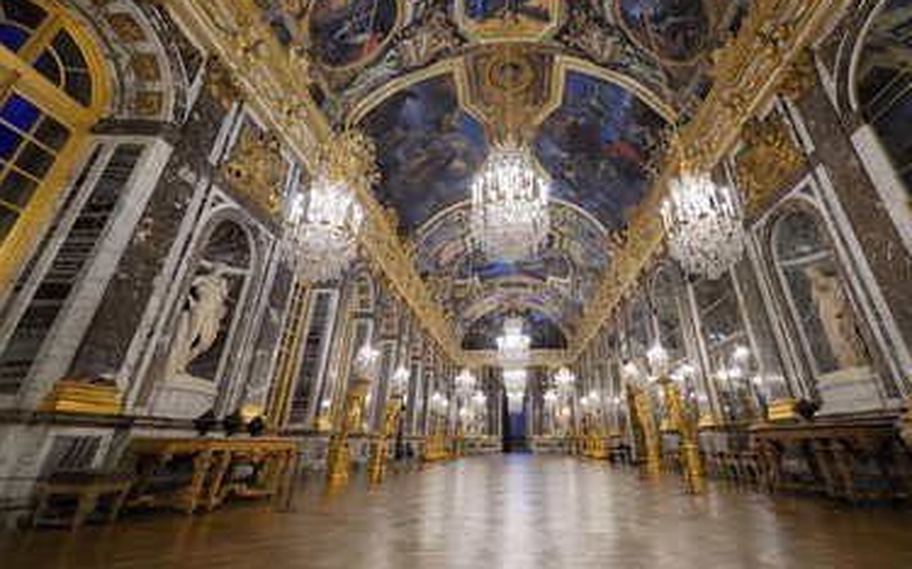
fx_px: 398
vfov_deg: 70.5
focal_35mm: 16
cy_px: 231
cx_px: 508
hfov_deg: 97.4
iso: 200
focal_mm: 14
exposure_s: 5
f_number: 6.3
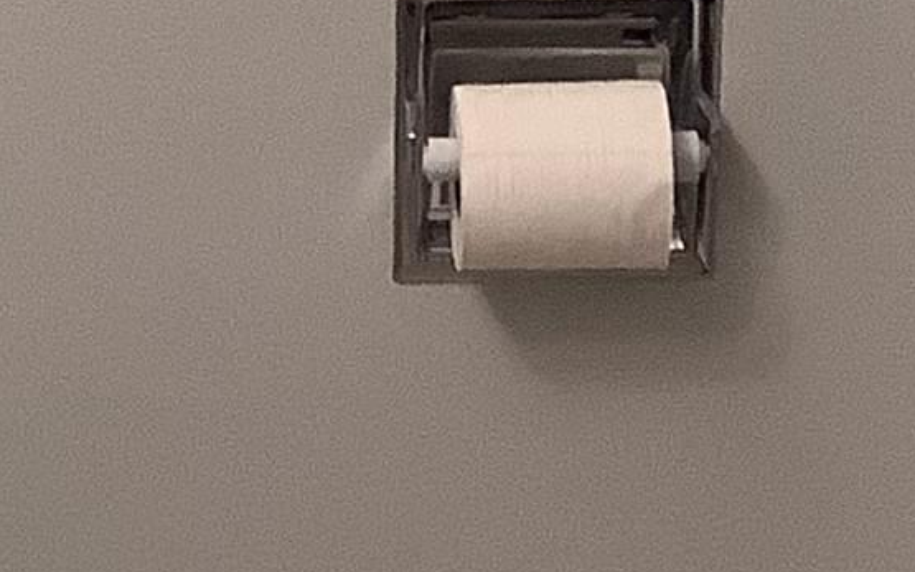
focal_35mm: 182
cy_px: 54
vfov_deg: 7.2
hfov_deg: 11.5
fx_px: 4539
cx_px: 277
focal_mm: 3.3
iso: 250
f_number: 2.4
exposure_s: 1/60
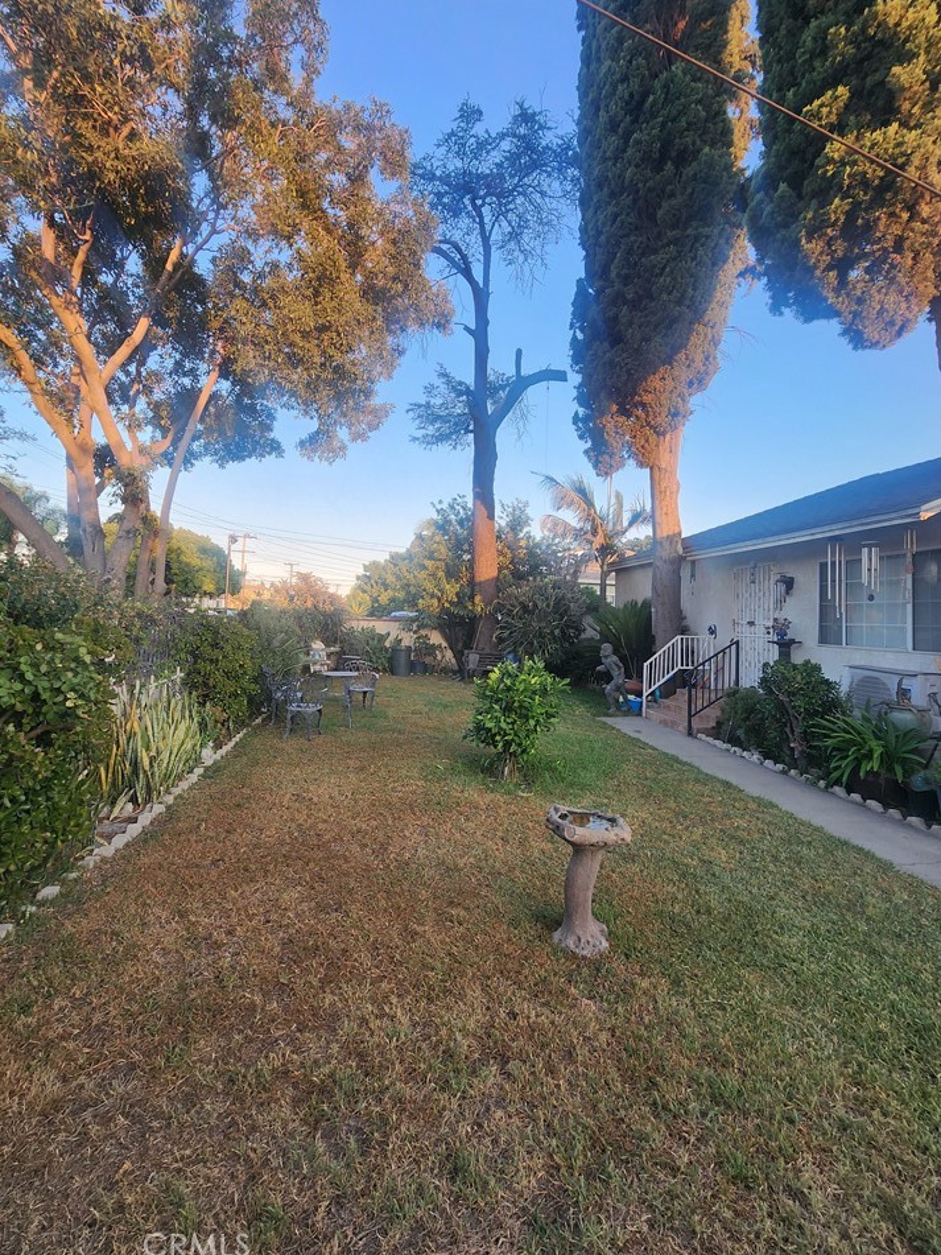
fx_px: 508
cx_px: 454
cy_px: 589
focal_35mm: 14
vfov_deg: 101.9
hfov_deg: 85.6
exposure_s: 1/126
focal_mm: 2.2
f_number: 2.2
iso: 50
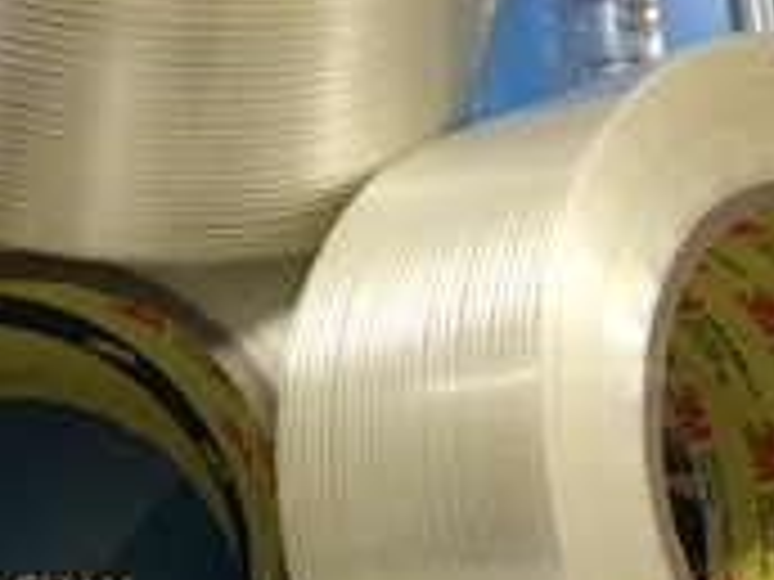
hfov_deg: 17.9
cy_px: 643
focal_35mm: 108
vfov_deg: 13.4
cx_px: 63
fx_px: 2415
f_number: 2.2
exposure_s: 1/17
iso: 100
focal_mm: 4.15
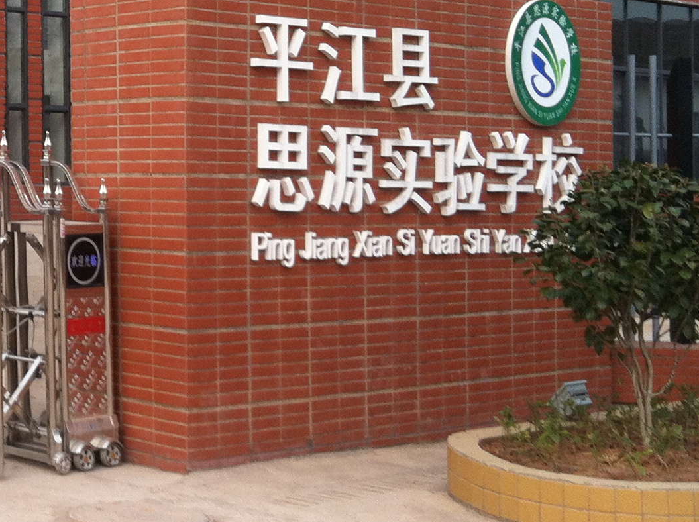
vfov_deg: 17.1
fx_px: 1734
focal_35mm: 86
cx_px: -89
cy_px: 187
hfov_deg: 21.5
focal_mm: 3.85
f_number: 2.8
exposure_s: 1/517
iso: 80
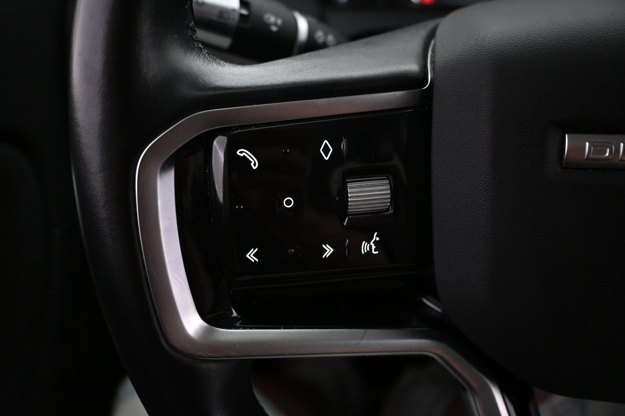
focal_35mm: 31
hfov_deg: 60.7
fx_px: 534
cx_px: 312
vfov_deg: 42.6
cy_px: 208
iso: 1600
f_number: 3.8
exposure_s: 1/40
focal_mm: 20.5
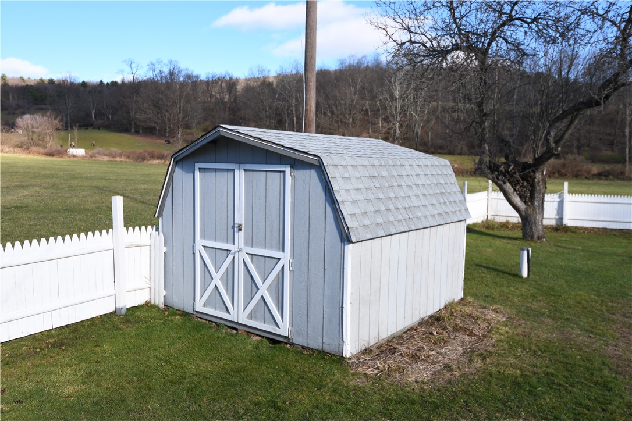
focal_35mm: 30
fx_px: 527
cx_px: 316
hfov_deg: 61.9
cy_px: 210
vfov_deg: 43.6
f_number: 2.8
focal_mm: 20
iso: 100
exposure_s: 1/800
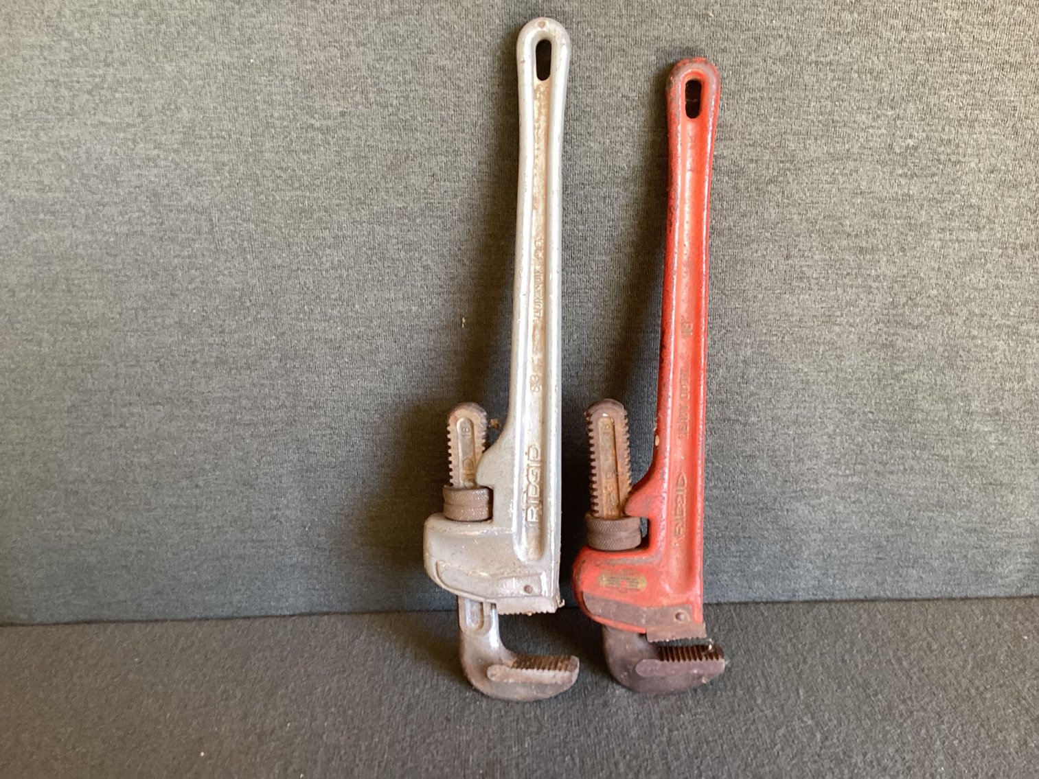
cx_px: 520
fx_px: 931
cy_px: 390
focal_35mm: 31
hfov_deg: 58.3
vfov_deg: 45.4
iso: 125
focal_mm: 3.3
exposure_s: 1/50
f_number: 2.4
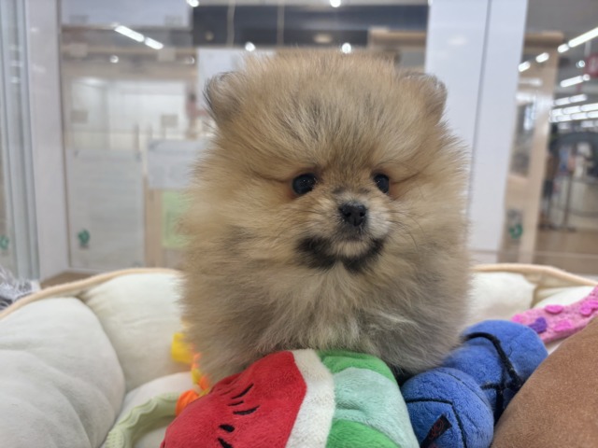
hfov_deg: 67.3
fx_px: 449
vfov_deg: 53.1
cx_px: 299
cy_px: 224
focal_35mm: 26
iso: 50
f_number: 1.6
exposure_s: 1/100
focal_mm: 5.96
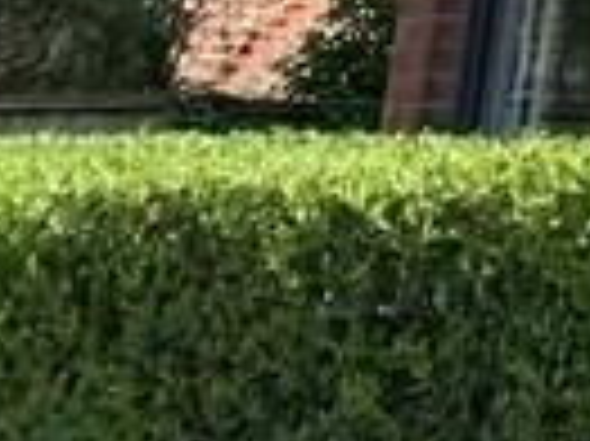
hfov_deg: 7.7
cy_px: -918
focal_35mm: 203
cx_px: 2090
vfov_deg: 6.6
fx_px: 3457
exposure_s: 1/590
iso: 25
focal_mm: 4.25
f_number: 1.8
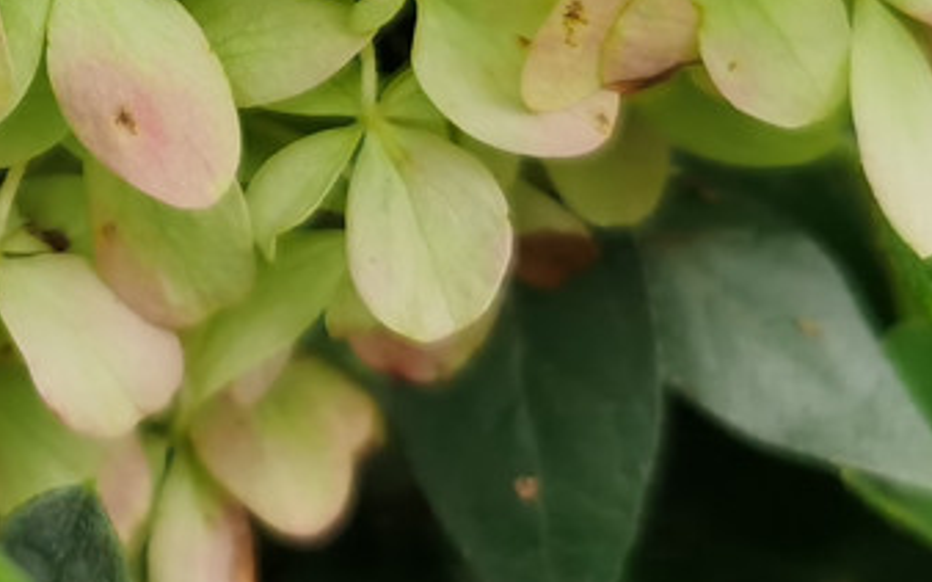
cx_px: -174
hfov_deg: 15.8
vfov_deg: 9.9
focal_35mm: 127
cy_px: -407
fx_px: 3225
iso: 50
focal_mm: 5.56
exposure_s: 1/228
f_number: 1.6
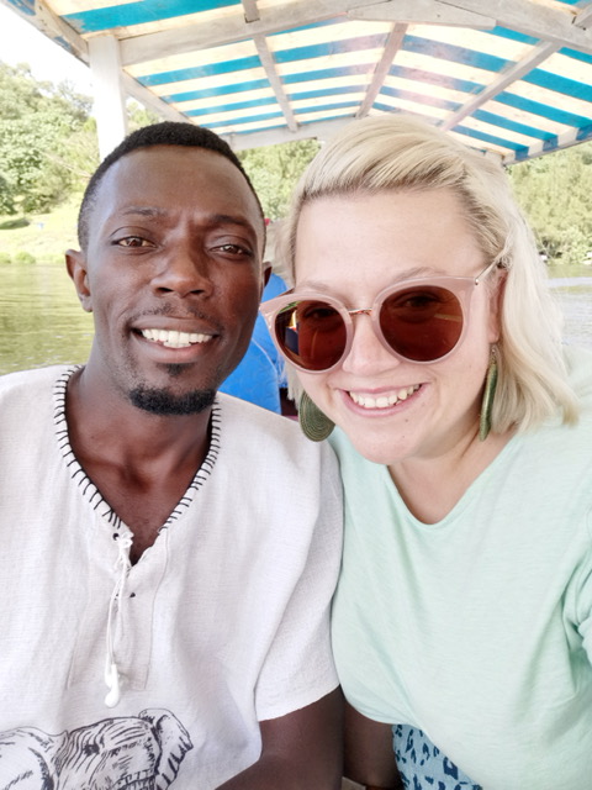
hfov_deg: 53.1
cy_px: 395
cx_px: 296
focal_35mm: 26
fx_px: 593
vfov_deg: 67.3
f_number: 2
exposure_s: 1/207
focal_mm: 3.36
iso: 50
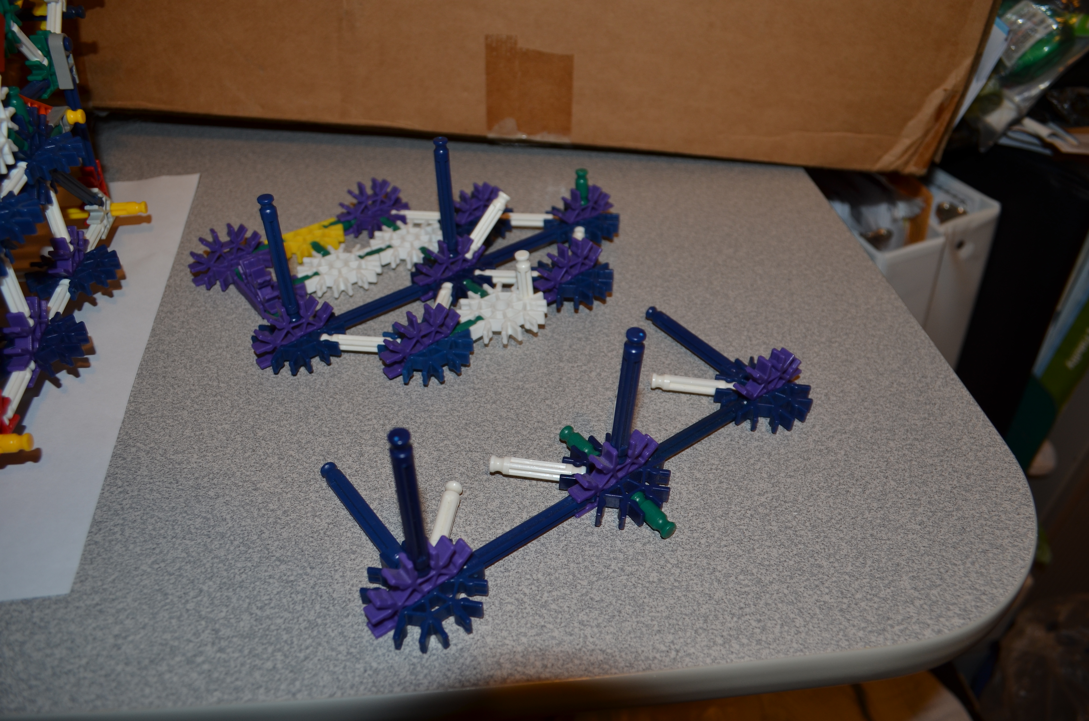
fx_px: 815
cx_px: 544
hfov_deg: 67.5
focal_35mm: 27
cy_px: 360
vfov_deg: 47.7
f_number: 5.6
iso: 200
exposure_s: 1/30
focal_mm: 18
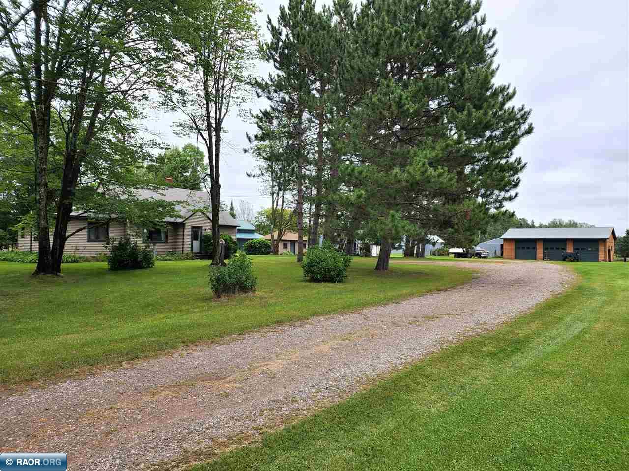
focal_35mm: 23
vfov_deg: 58.9
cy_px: 236
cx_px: 314
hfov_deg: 73.9
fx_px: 418
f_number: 1.8
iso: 32
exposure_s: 1/180
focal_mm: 6.4
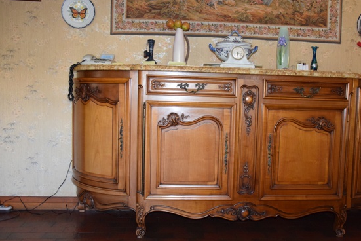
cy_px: 120
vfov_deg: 36.4
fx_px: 367
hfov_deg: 52.2
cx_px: 205
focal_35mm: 37
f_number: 3.8
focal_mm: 21
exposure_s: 1/60
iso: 2500
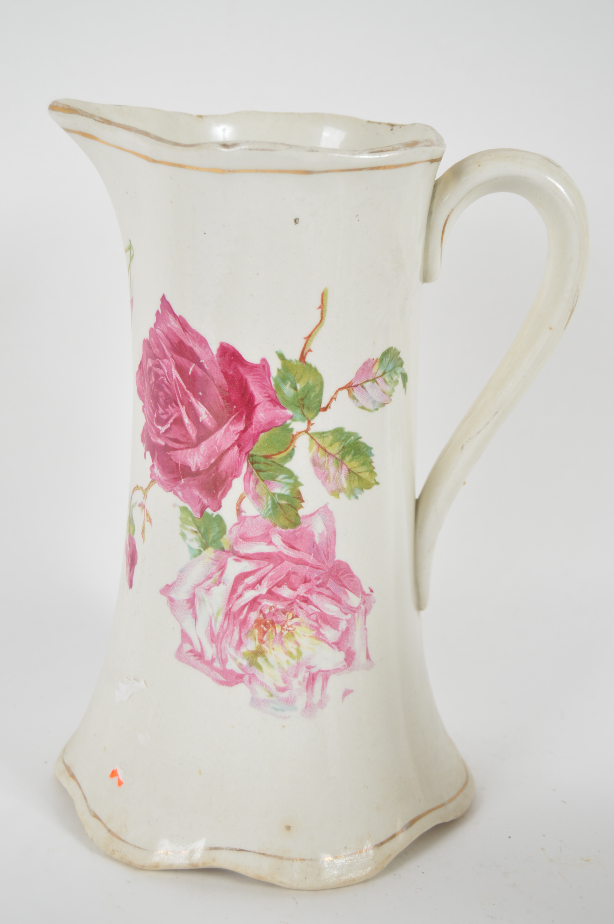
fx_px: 1615
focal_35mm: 63
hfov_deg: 21.5
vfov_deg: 31.9
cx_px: 307
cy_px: 462
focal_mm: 42
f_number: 5.6
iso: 100
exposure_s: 1/80
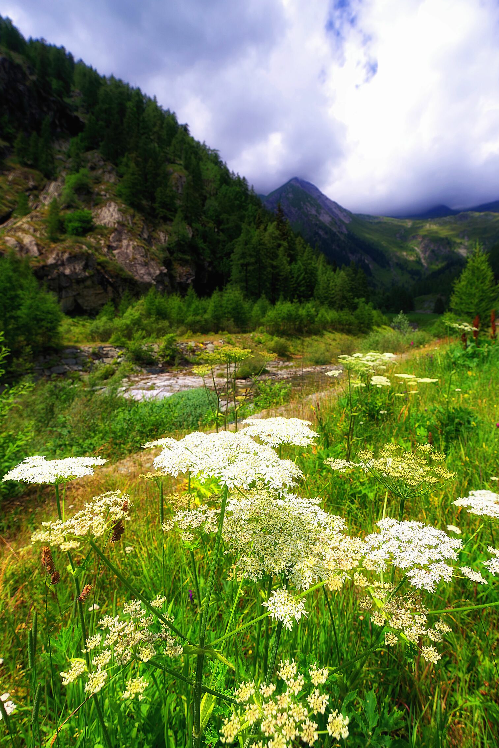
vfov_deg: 86.8
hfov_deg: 64.6
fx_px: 395
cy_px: 354
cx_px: 259
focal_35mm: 19
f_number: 8
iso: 100
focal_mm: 18
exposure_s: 1/180
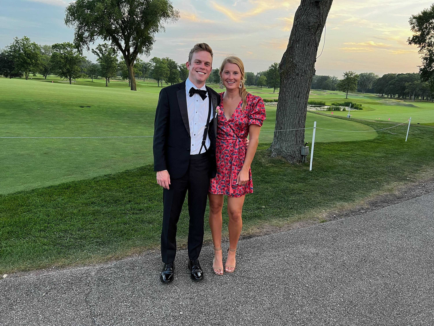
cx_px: 217
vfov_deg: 53.1
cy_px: 163
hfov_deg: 67.3
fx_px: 326
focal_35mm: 26
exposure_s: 1/60
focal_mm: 5.7
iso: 100
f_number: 1.5
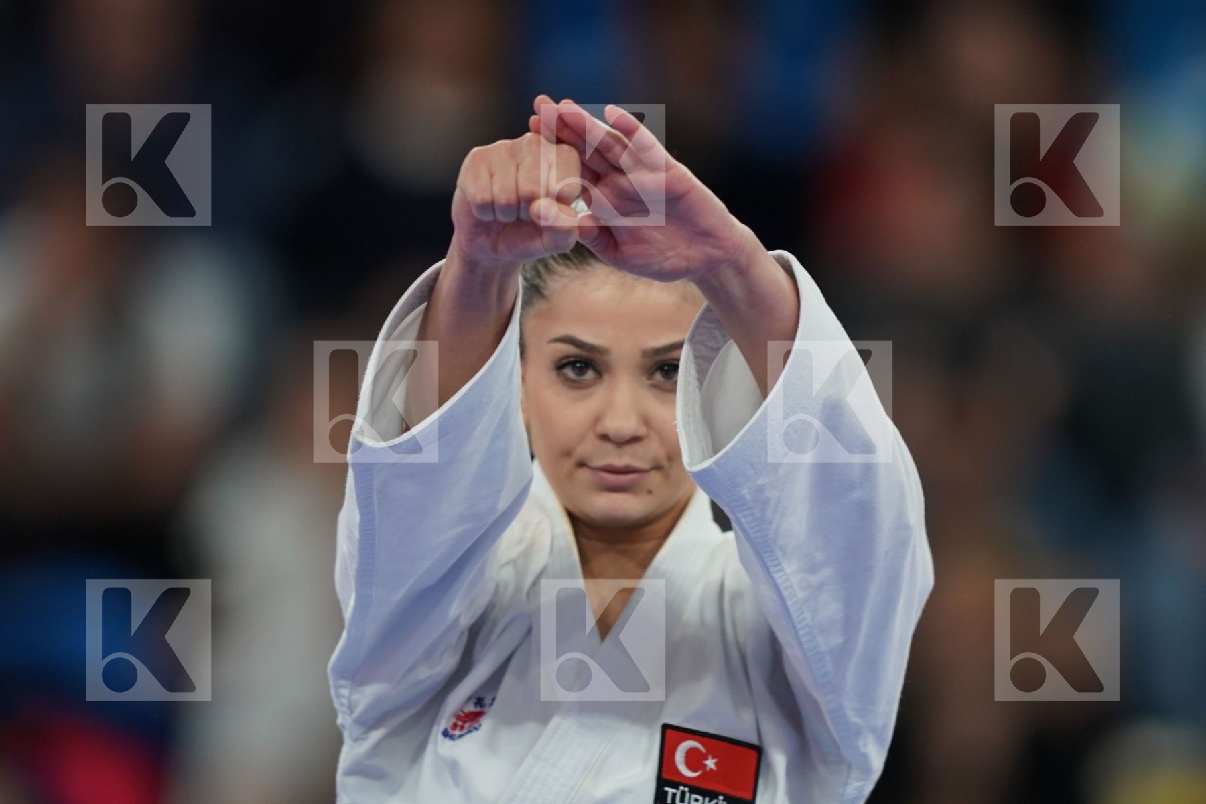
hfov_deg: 3.4
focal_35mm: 600
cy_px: 402
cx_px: 603
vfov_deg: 2.3
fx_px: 20098
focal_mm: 400
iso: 1000
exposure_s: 1/500
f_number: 2.8
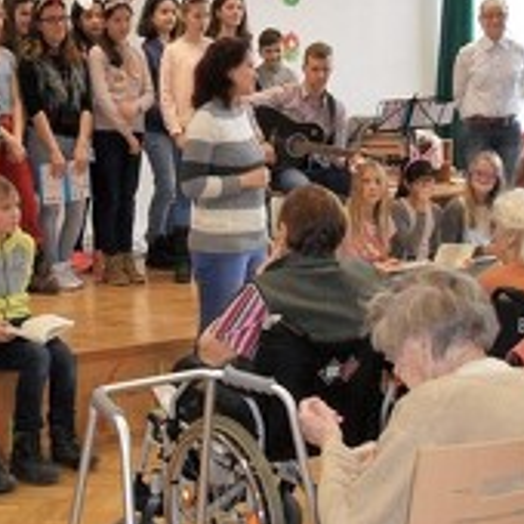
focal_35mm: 71
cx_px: 233
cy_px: 336
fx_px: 1216
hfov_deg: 24.3
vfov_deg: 24.2
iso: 240
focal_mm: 5.3
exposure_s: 1/30
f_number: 3.4
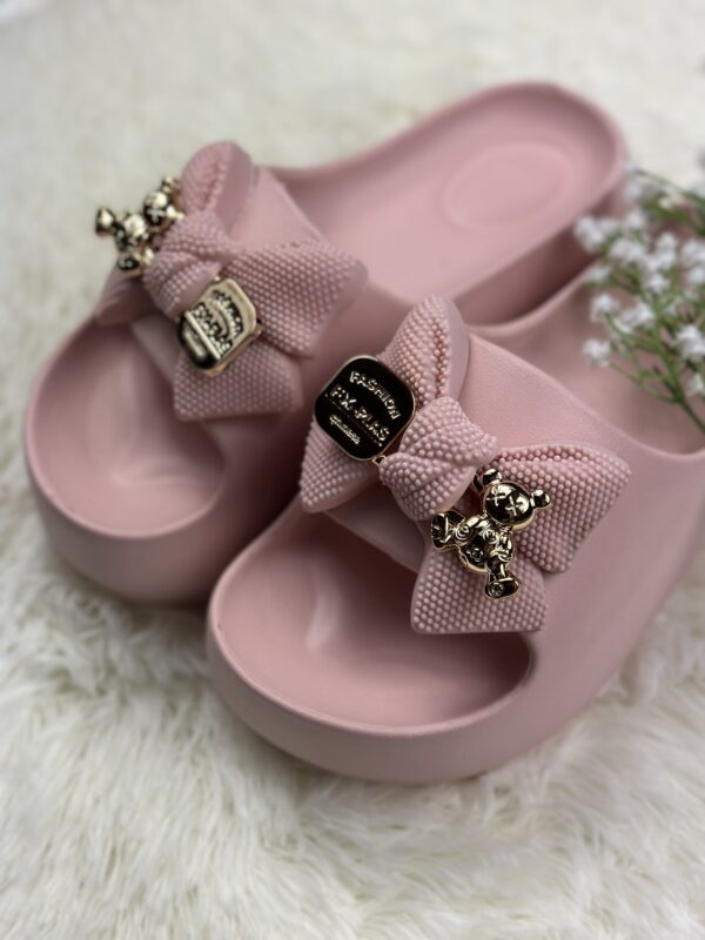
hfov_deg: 30.3
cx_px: 352
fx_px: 1303
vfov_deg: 39.7
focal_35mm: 48
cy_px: 470
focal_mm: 6.86
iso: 80
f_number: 1.78
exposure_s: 1/1395
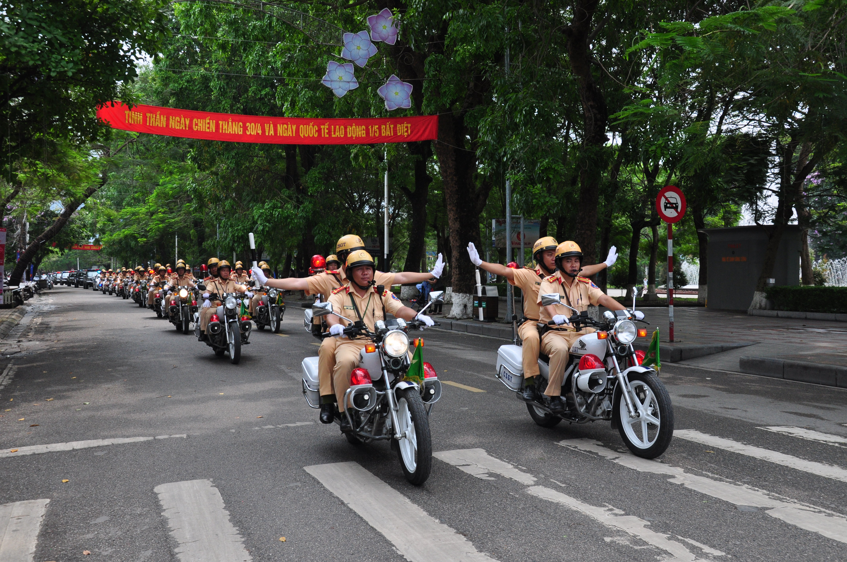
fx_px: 881
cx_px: 424
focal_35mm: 38
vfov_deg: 35.4
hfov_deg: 51.3
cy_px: 281
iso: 500
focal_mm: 25
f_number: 6.3
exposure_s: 1/500
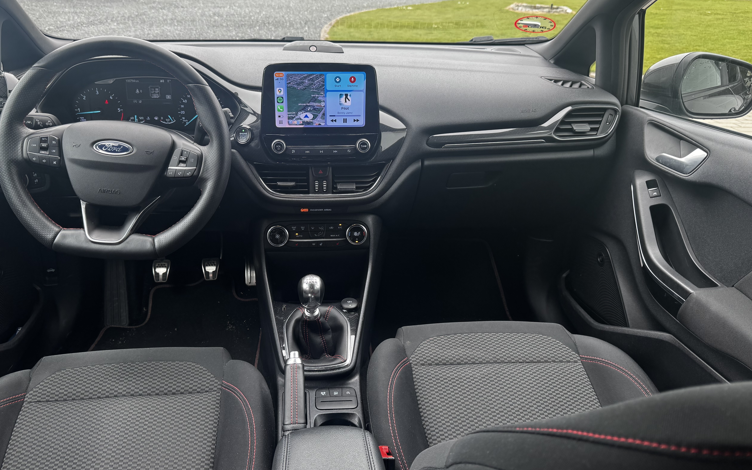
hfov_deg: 64.5
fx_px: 594
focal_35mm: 29
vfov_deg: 43.1
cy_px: 213
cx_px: 346
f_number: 1.78
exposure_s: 1/174
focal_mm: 6.76
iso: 64
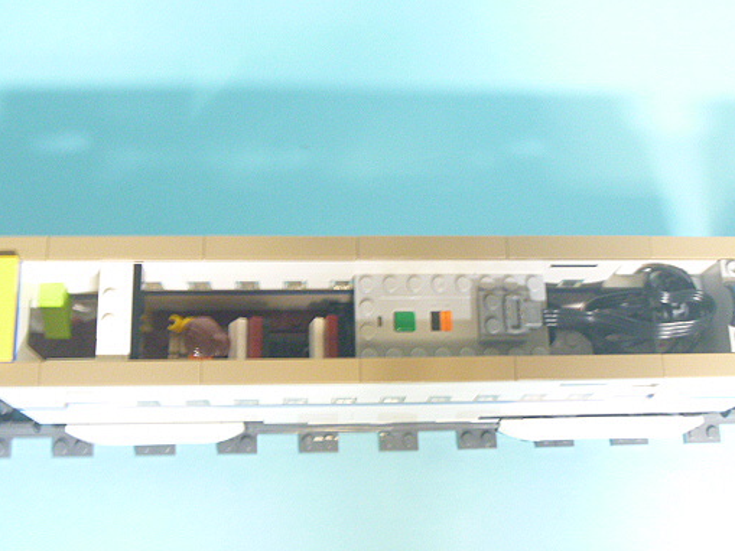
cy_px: 320
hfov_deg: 42.9
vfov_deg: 32.8
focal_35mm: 44
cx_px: 401
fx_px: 934
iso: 400
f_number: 3.5
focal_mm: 6.3
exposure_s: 1/6
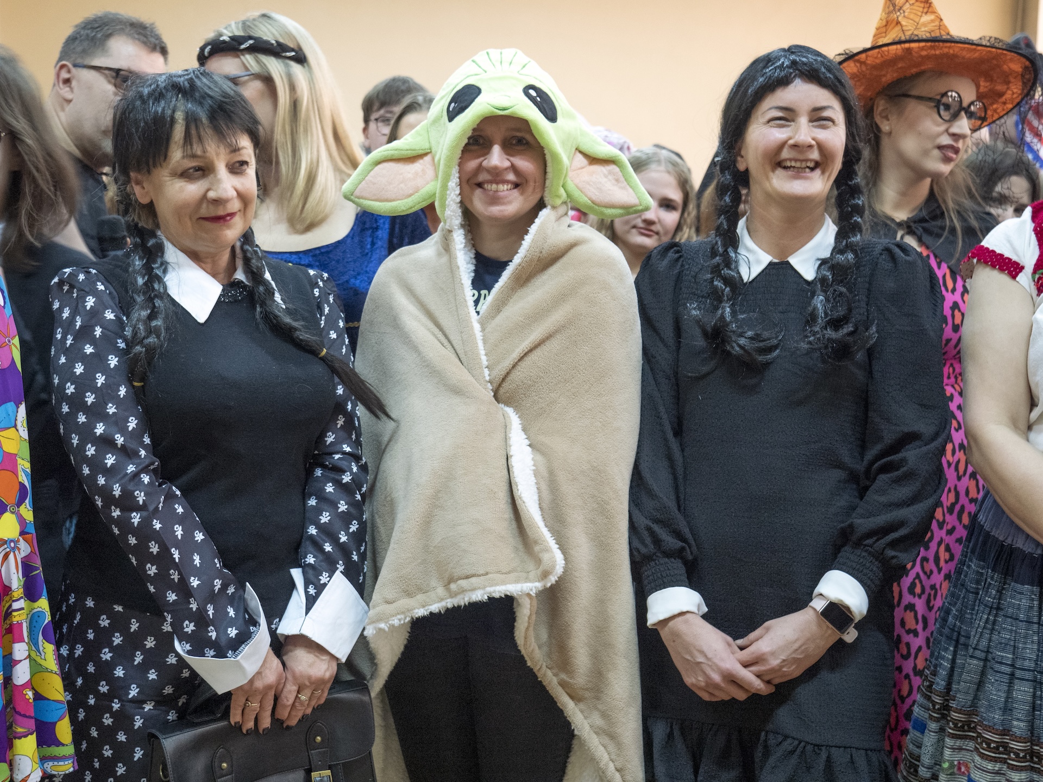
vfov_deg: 31.5
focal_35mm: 46
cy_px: 391
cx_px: 522
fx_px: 1386
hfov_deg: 41.2
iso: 1600
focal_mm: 23
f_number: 3.4
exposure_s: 1/30
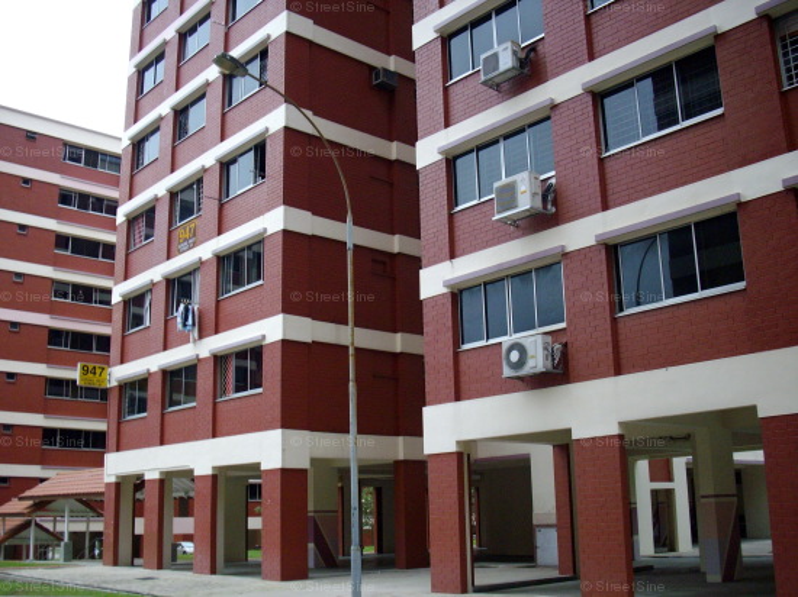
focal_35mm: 37
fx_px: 853
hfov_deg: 50.2
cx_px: 399
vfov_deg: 38.6
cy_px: 298
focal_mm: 6.2
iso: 214
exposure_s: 1/50
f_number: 2.8
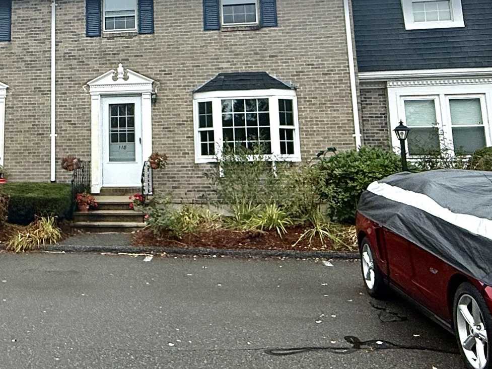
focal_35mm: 44
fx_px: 625
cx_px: 105
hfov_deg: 41.3
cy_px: 64
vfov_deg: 31.9
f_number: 2.2
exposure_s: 1/486
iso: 50
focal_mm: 2.22
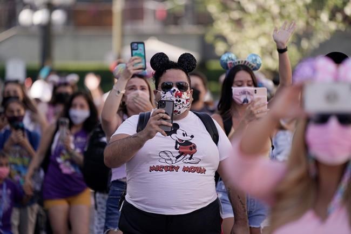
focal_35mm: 400
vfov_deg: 3.4
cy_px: 117
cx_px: 176
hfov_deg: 5.2
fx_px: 3899
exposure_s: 1/800
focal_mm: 400
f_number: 5.6
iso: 400
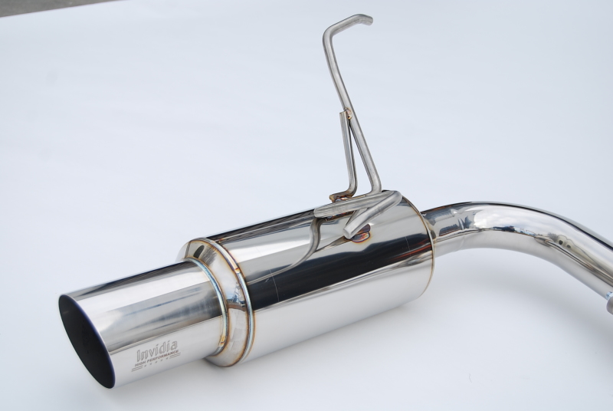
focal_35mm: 60
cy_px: 206
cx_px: 306
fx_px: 1023
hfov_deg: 33.4
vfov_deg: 22.7
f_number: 5.6
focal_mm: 40
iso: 100
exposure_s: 1/200
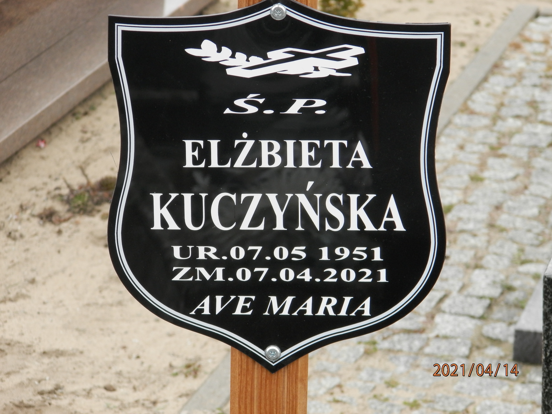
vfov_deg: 9.7
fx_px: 2440
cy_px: 207
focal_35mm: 153
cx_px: 276
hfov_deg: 12.9
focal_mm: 27.4
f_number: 4.9
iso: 125
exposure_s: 1/200
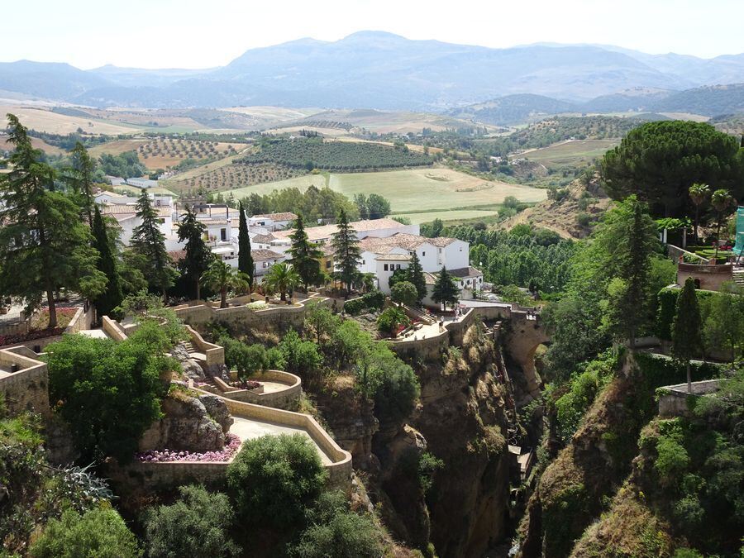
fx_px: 881
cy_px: 279
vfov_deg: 35.1
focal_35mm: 41
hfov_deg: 45.8
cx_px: 372
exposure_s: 1/400
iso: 80
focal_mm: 7.05
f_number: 4
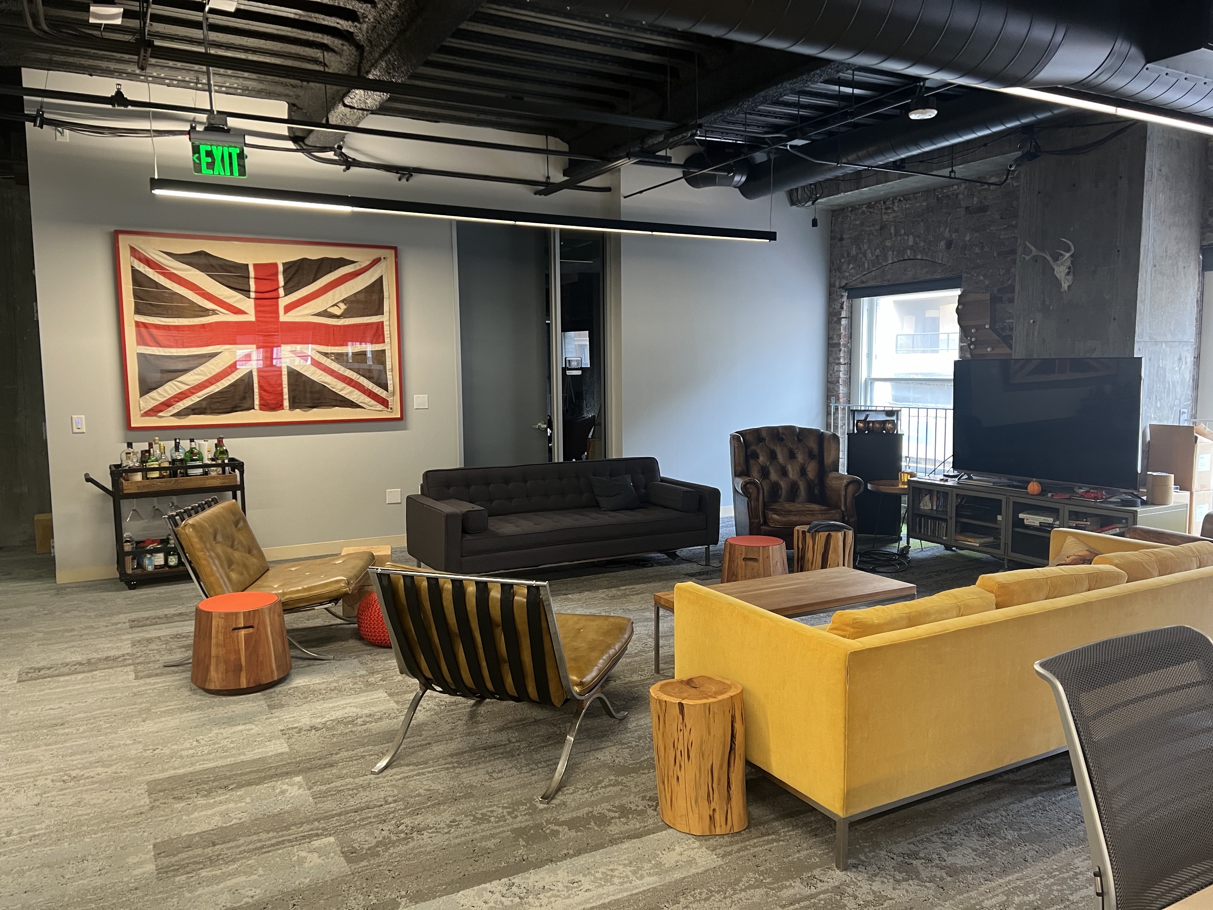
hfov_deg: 67.3
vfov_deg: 53.1
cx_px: 606
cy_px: 455
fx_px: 911
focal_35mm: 26
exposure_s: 1/60
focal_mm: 5.7
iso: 250
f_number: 1.5
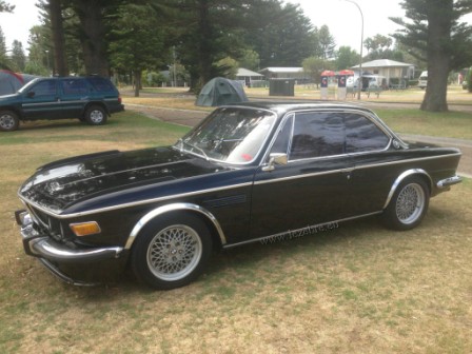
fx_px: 450
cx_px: 236
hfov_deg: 55.4
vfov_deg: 42.9
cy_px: 177
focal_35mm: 33
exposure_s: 1/369
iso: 50
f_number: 2.4
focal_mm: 4.13
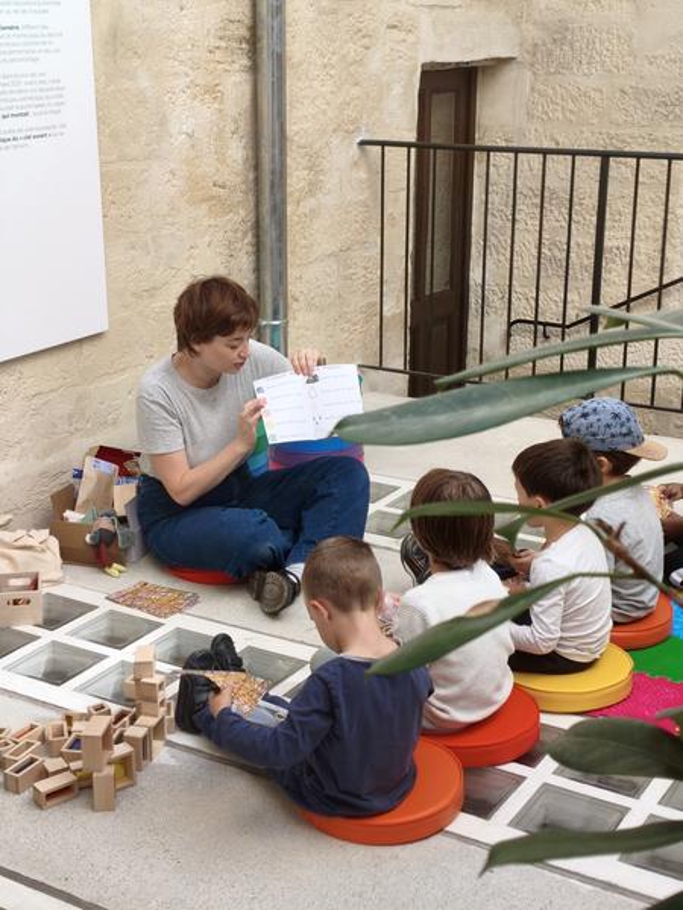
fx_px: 1368
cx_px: 342
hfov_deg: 28.0
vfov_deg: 36.8
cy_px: 455
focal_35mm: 52
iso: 80
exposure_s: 1/288
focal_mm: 4.94
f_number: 1.5
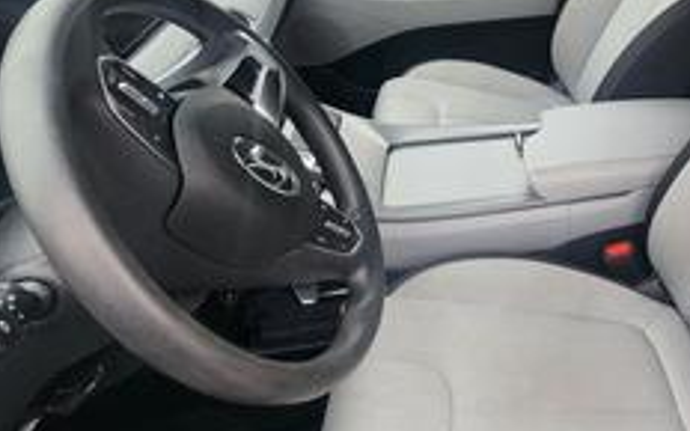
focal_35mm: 30
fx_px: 564
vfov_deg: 41.4
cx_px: 583
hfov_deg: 56.7
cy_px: 149
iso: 320
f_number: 2.2
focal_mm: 2.2
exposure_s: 1/60
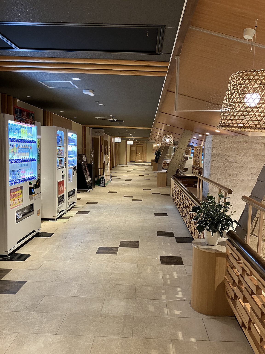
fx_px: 286
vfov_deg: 63.4
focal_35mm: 28
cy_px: 177
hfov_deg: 49.7
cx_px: 132
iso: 160
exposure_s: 1/60
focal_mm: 3.99
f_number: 1.8
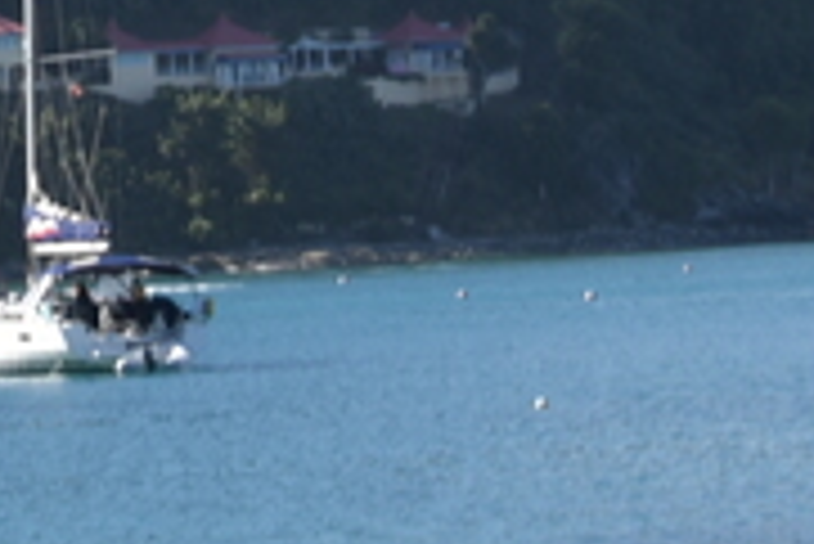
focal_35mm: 438
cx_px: -351
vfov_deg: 3.1
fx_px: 9911
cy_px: -818
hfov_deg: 4.7
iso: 100
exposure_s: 1/250
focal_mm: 62
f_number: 8
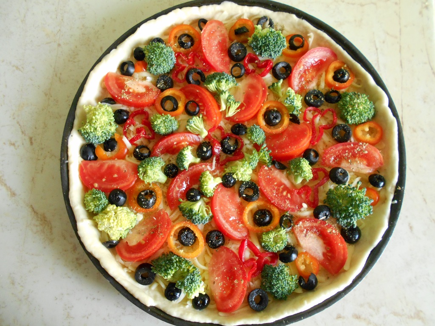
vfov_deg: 53.1
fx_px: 327
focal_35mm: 26
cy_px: 163
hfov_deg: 67.3
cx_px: 218
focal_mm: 4.6
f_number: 3.2
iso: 400
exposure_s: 1/25
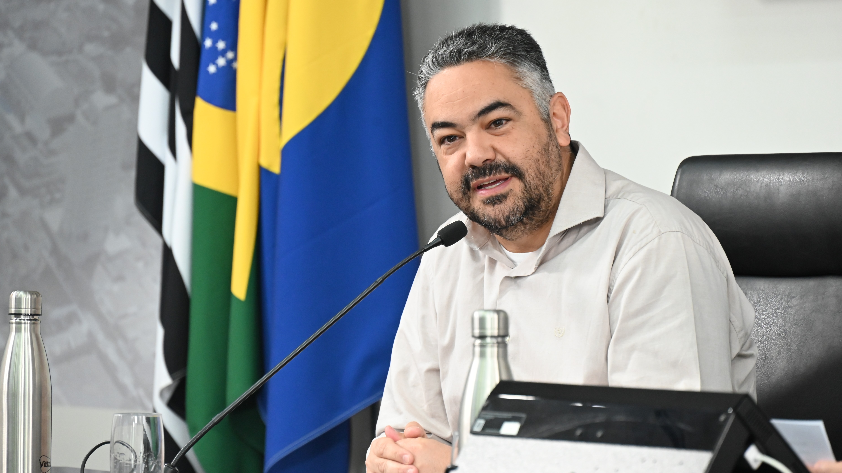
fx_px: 4688
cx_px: 420
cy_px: 247
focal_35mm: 210
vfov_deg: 5.8
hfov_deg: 10.3
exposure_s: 1/160
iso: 3200
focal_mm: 200
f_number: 6.3
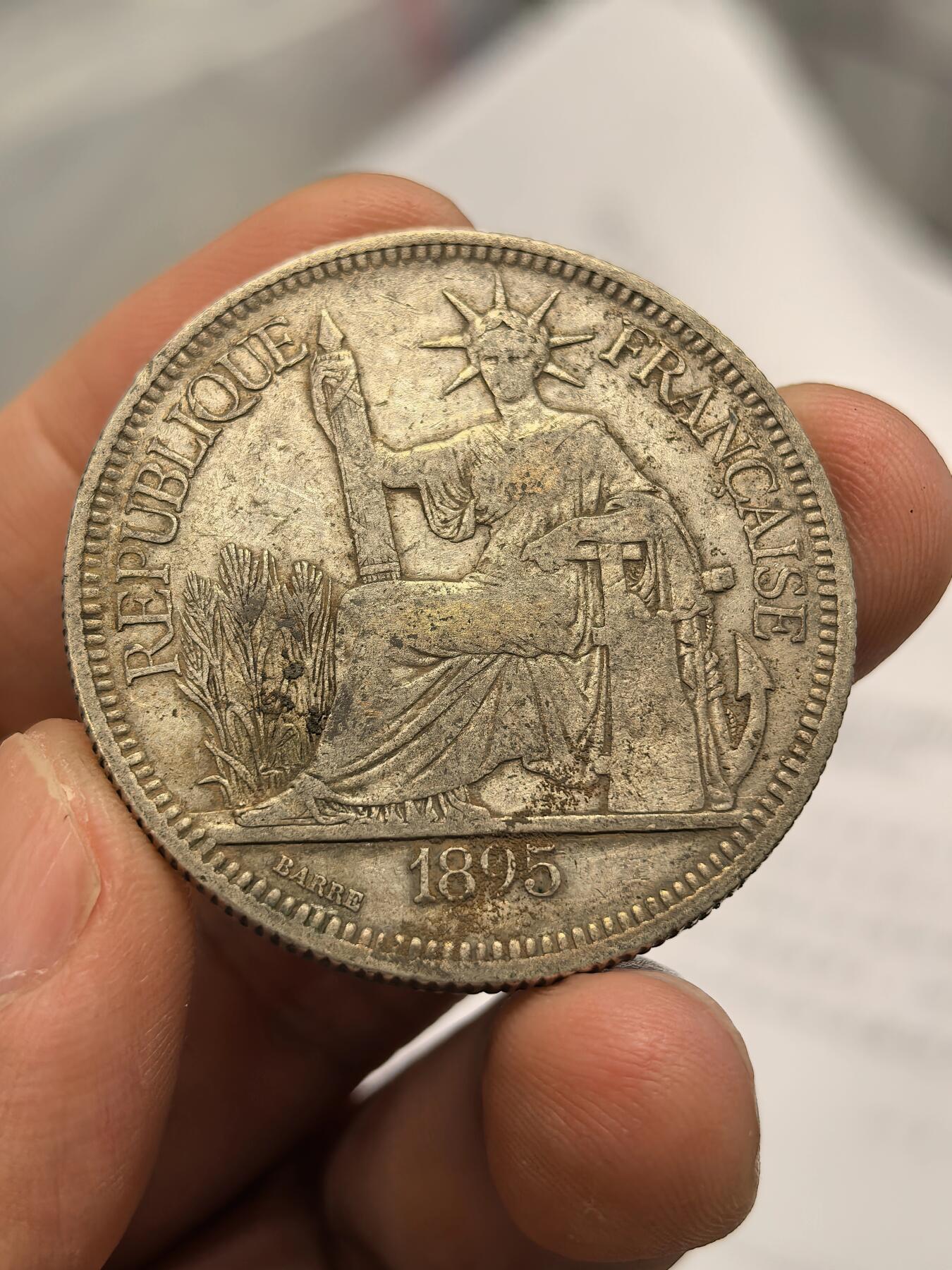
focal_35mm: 54
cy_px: 635
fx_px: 1980
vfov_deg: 35.5
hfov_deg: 27.0
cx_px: 476
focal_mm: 6.98
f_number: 2
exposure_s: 1/100
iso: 320
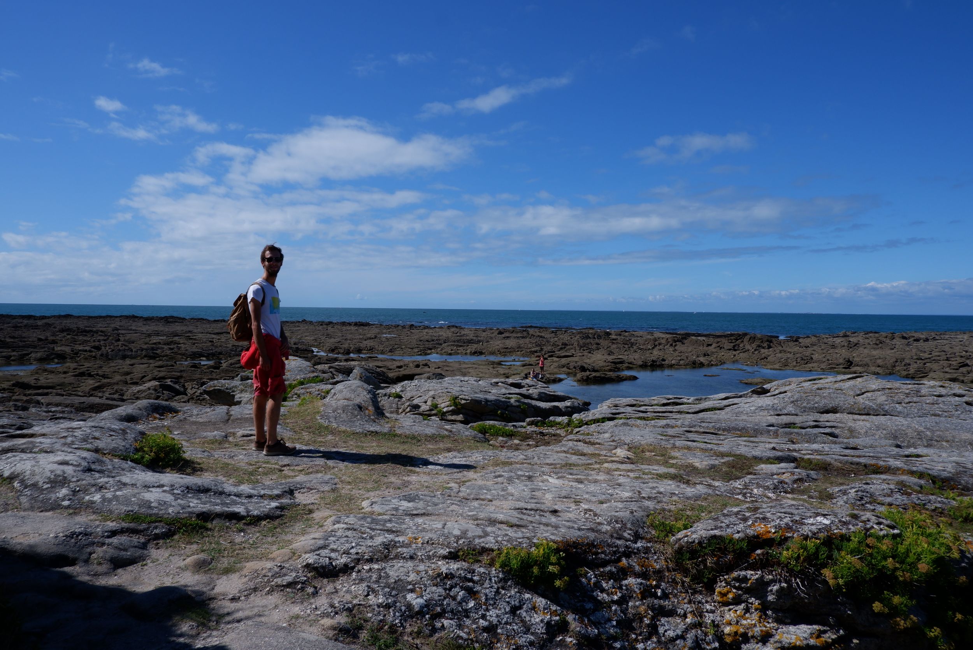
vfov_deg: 55.2
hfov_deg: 76.1
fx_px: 622
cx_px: 486
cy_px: 325
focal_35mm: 23
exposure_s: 1/420
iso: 200
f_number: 13
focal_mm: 15.6
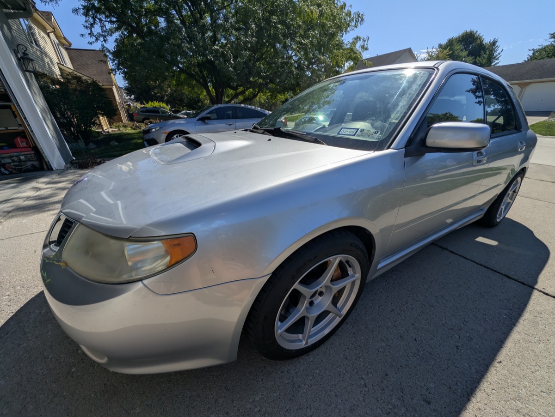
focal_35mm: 12
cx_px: 278
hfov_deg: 110.5
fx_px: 193
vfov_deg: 94.6
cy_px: 208
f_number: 1.7
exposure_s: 1/8197
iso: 45
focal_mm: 2.02
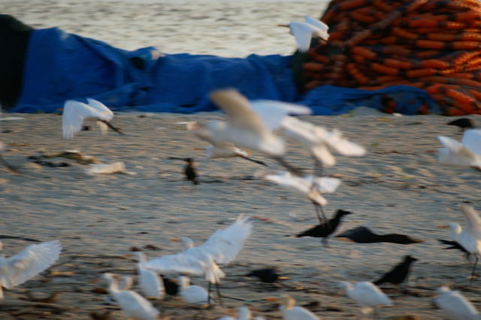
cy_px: 160
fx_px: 6009
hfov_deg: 4.6
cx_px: 240
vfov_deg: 3.1
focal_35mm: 450
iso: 100
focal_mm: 300
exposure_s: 1/160
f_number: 5.6
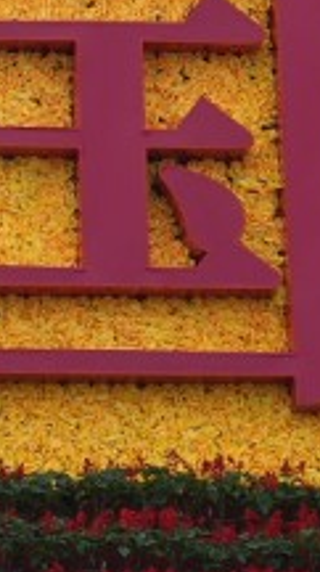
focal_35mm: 575
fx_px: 8701
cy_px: -577
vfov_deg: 3.7
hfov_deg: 2.1
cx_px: -955
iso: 100
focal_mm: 74
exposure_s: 1/500
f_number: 5.6
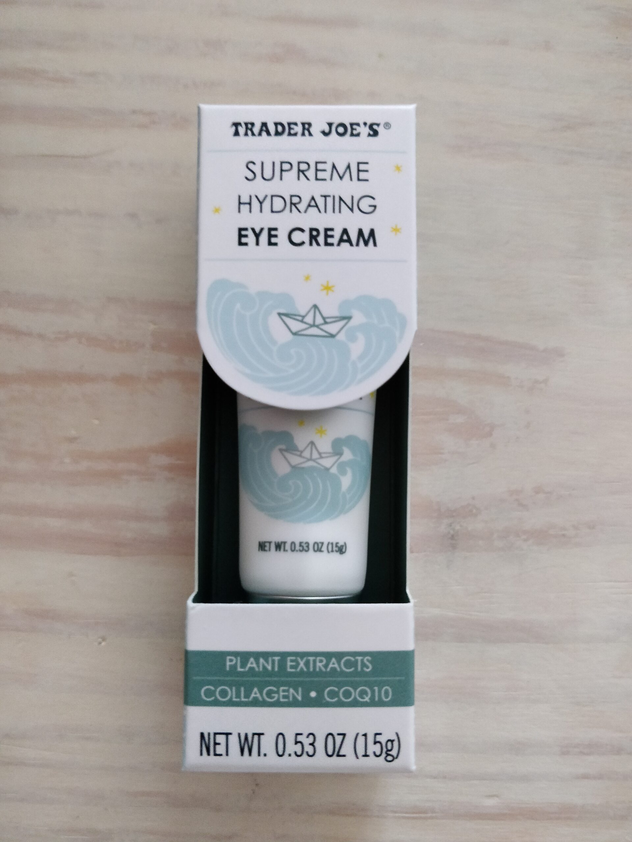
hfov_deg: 56.8
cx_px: 316
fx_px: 584
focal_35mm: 24
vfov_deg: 71.6
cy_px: 421
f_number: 1.7
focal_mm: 4.1
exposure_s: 1/17
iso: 2000
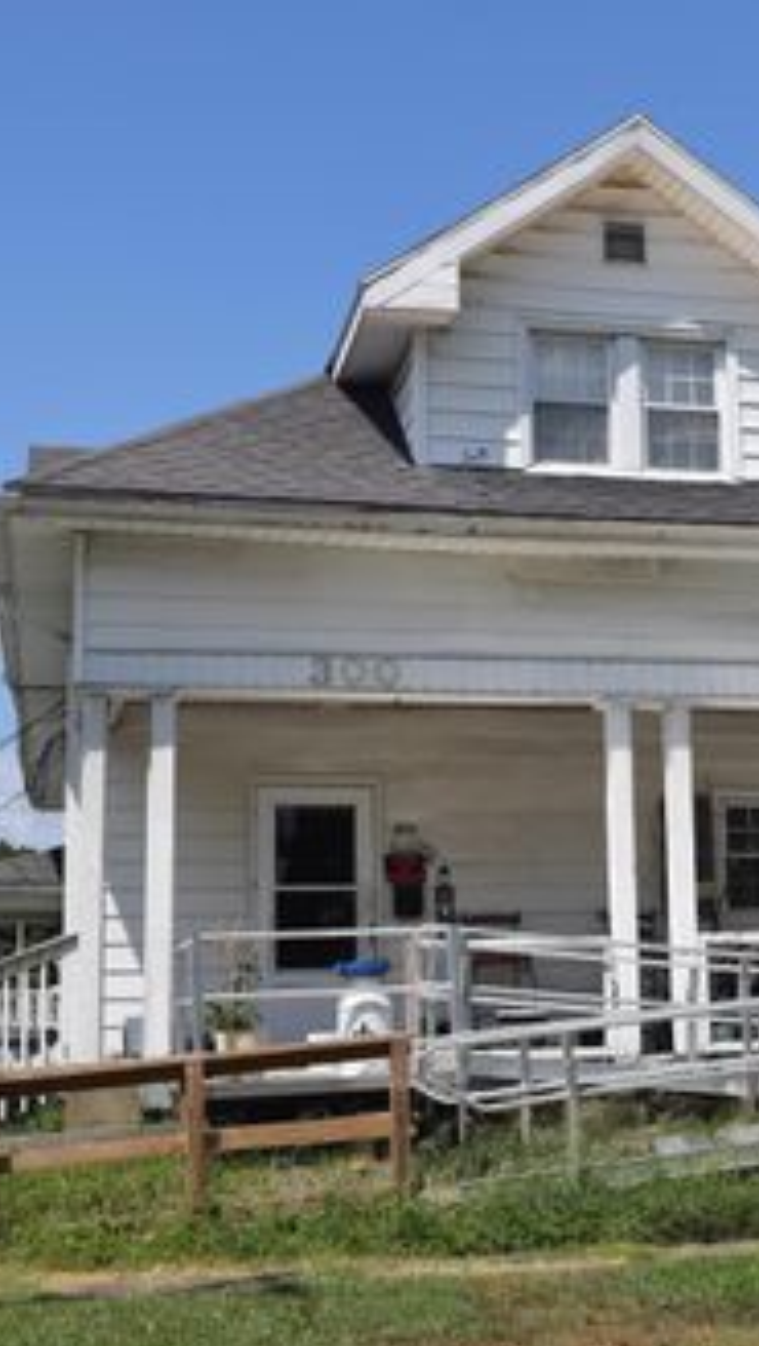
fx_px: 2135
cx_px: 628
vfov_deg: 35.0
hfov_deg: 19.9
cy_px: 679
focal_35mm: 60
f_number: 11
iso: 200
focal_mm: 25
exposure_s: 1/500
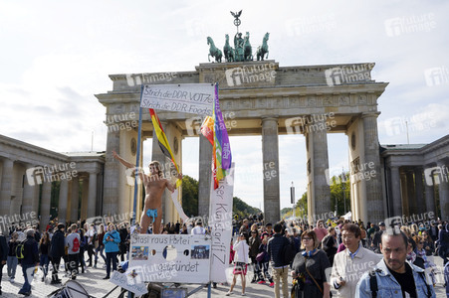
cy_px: 149
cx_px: 224
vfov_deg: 39.9
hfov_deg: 57.3
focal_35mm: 33
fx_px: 411
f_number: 9
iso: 160
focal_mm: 33
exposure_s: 1/320
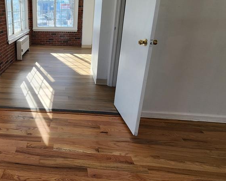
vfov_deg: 59.1
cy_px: 57
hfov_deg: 66.2
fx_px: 154
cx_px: 46
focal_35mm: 23
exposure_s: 1/297
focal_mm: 2.2
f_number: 2.2
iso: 50
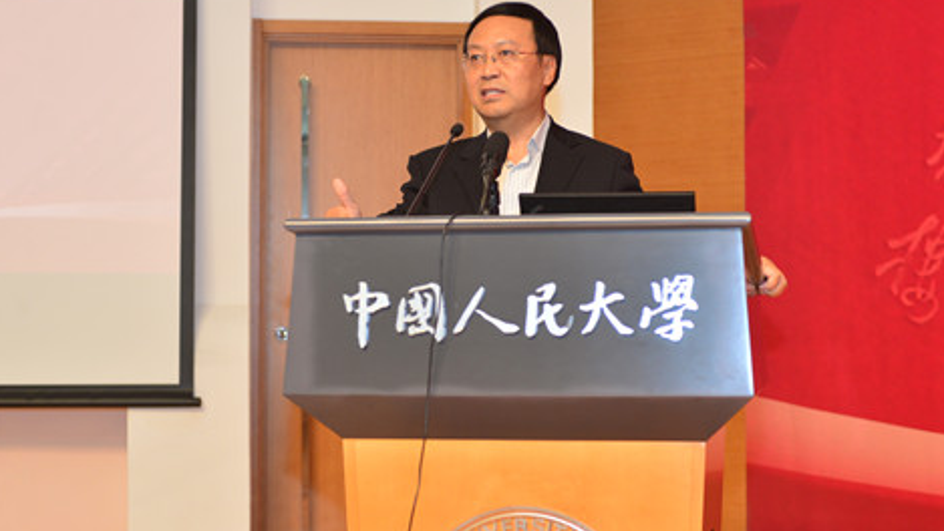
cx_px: 477
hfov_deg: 27.2
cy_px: 239
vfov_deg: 15.5
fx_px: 1953
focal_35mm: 78
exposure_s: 1/125
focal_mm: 70
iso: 1600
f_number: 4
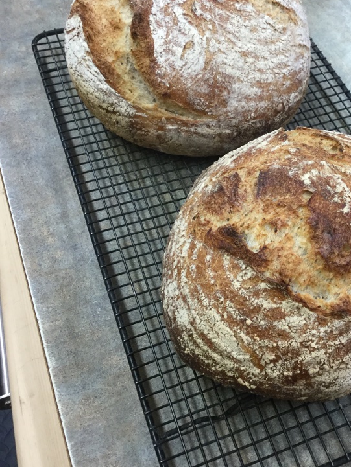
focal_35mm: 44
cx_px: 248
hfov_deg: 32.5
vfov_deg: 42.8
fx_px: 595
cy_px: 201
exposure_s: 1/30
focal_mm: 3.3
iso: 64
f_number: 2.4
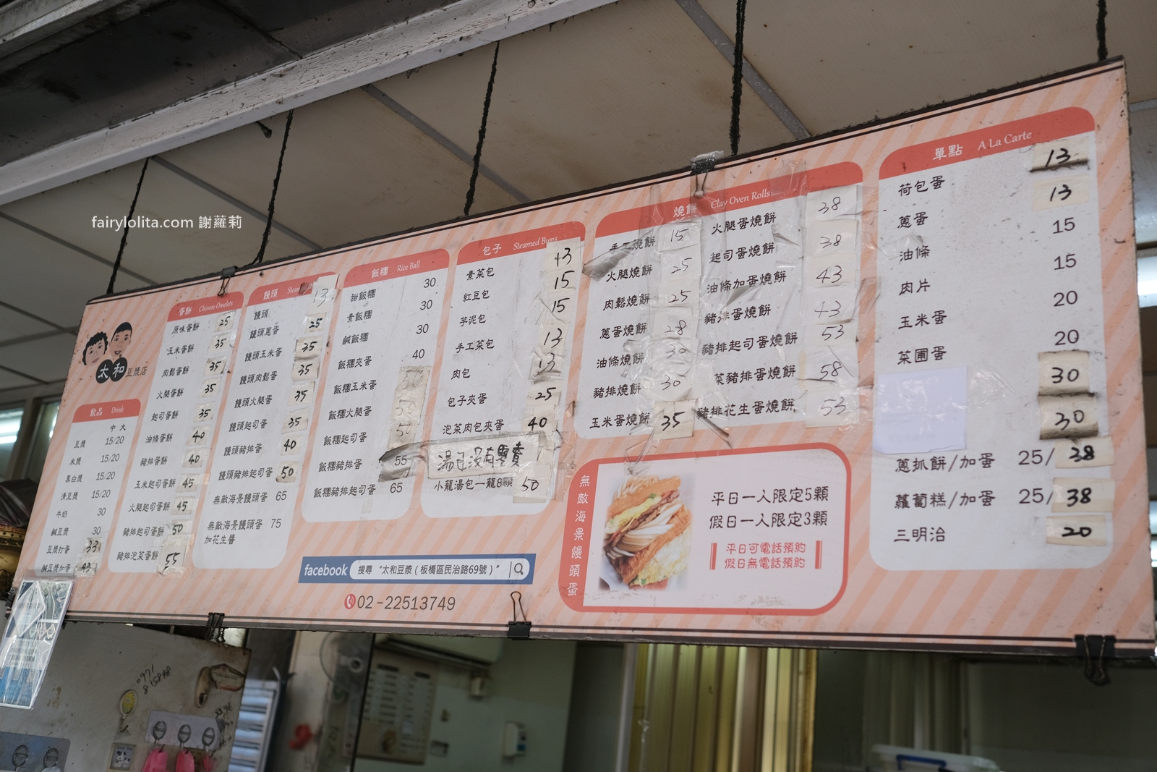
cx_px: 578
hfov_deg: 54.4
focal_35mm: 35
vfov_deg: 37.9
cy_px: 386
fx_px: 1125
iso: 400
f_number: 3.6
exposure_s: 1/320
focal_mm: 23
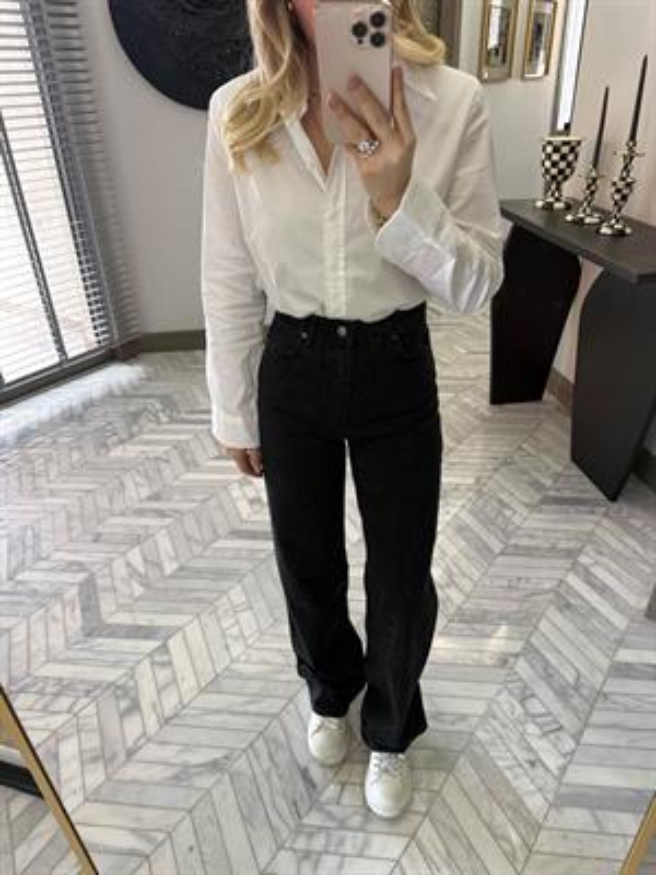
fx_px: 606
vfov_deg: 71.6
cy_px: 438
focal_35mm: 24
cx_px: 328
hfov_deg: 56.8
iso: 320
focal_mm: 6.76
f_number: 1.78
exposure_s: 1/50
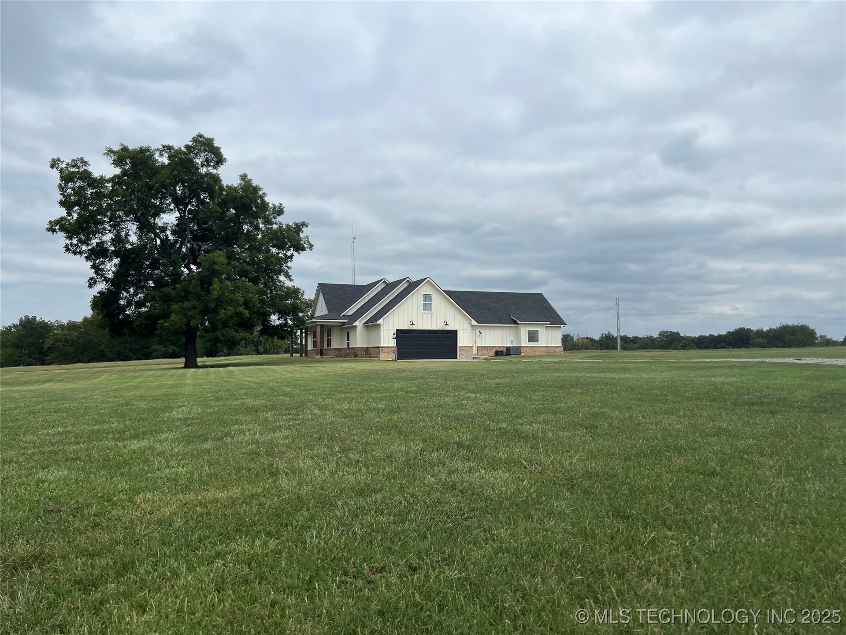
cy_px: 318
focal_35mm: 26
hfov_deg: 67.3
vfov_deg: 53.1
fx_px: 635
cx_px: 423
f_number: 1.5
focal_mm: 5.7
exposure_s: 1/4115
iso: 50
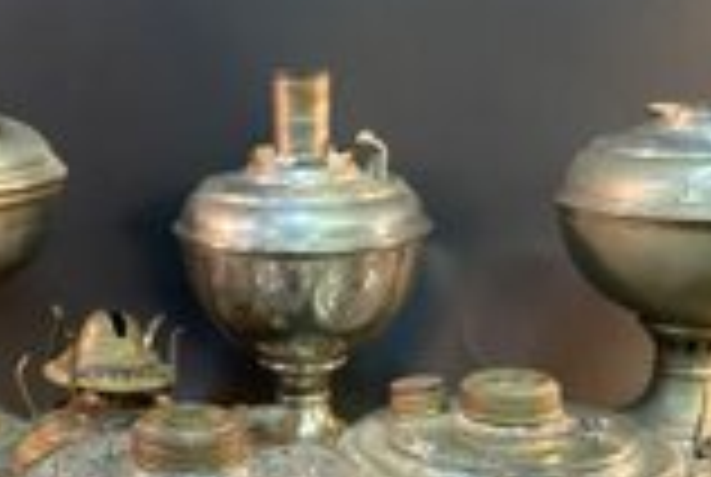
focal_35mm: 54
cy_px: 416
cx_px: 263
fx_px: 1068
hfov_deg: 36.6
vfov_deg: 24.5
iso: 500
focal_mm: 6.86
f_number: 1.78
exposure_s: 1/60
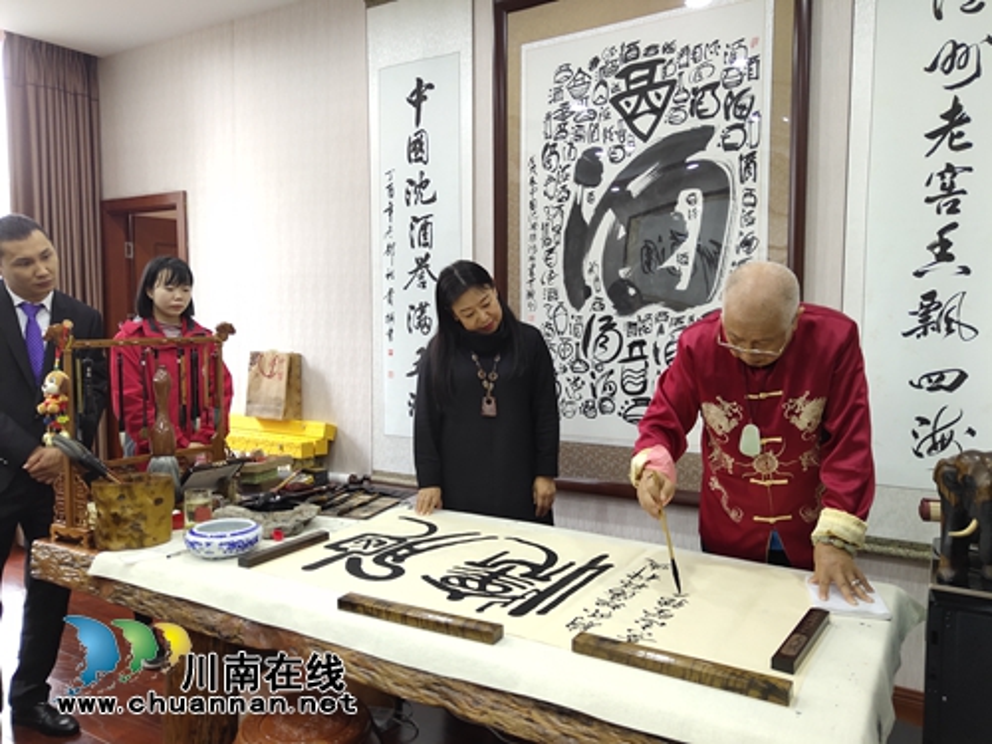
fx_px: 831
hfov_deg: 61.7
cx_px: 496
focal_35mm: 29
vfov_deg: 48.2
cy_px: 372
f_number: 1.8
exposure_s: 1/50
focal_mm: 4.27
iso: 252
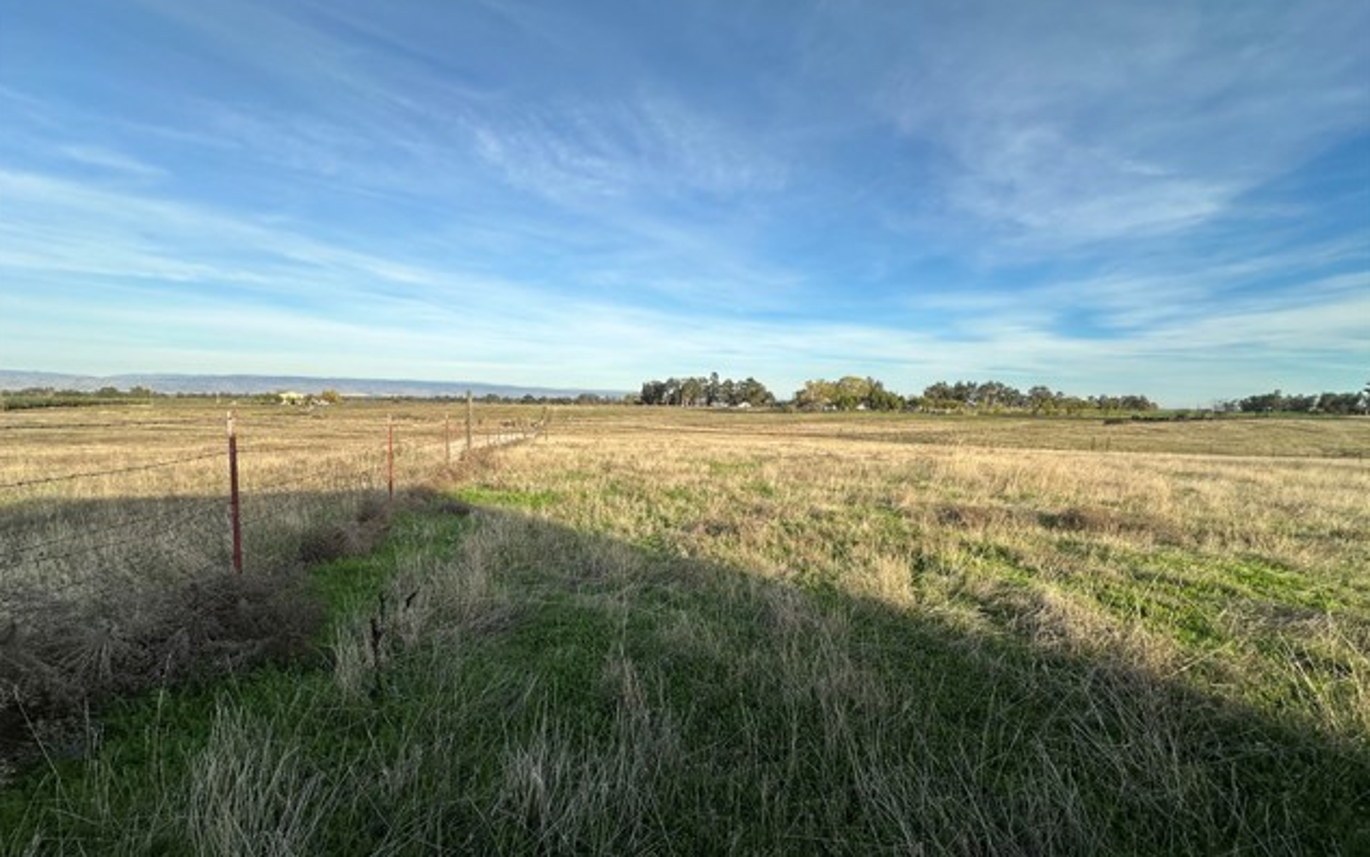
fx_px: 560
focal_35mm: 15
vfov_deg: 74.7
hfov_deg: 101.4
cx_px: 682
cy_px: 463
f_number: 2.2
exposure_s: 1/1195
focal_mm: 2.22
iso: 40
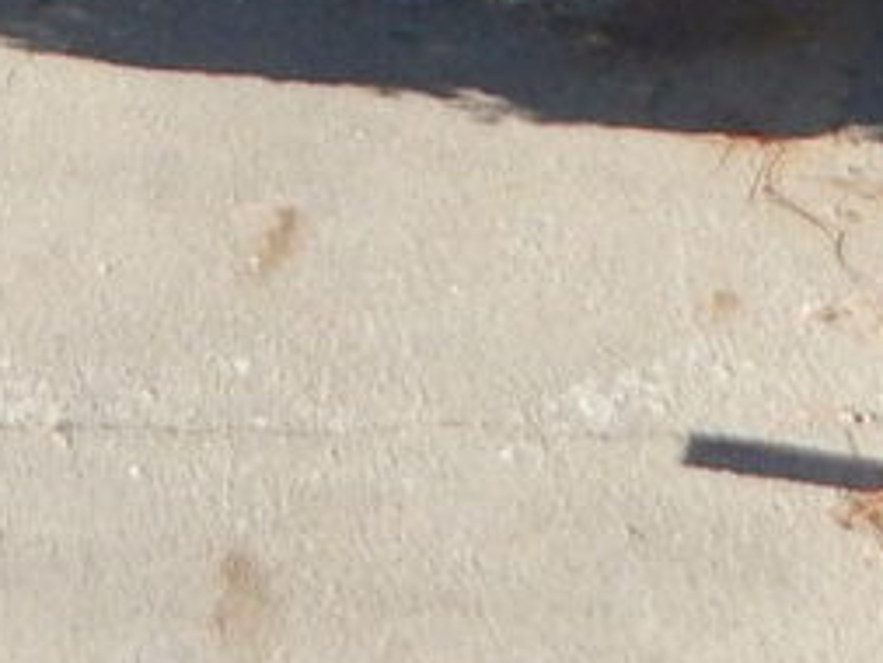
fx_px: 3190
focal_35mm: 125
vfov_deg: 9.8
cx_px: 38
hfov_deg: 15.5
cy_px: -1127
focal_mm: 4
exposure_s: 1/640
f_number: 6
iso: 400
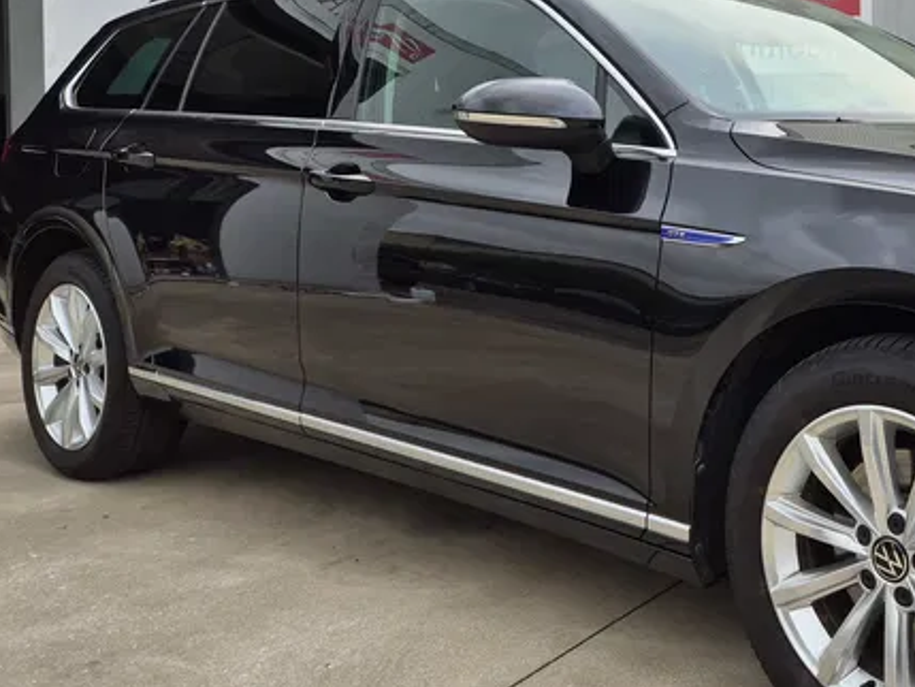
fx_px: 1190
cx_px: 819
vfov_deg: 31.5
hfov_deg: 39.2
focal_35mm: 45
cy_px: 160
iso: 32
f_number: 1.8
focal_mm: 5.4
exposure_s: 1/125
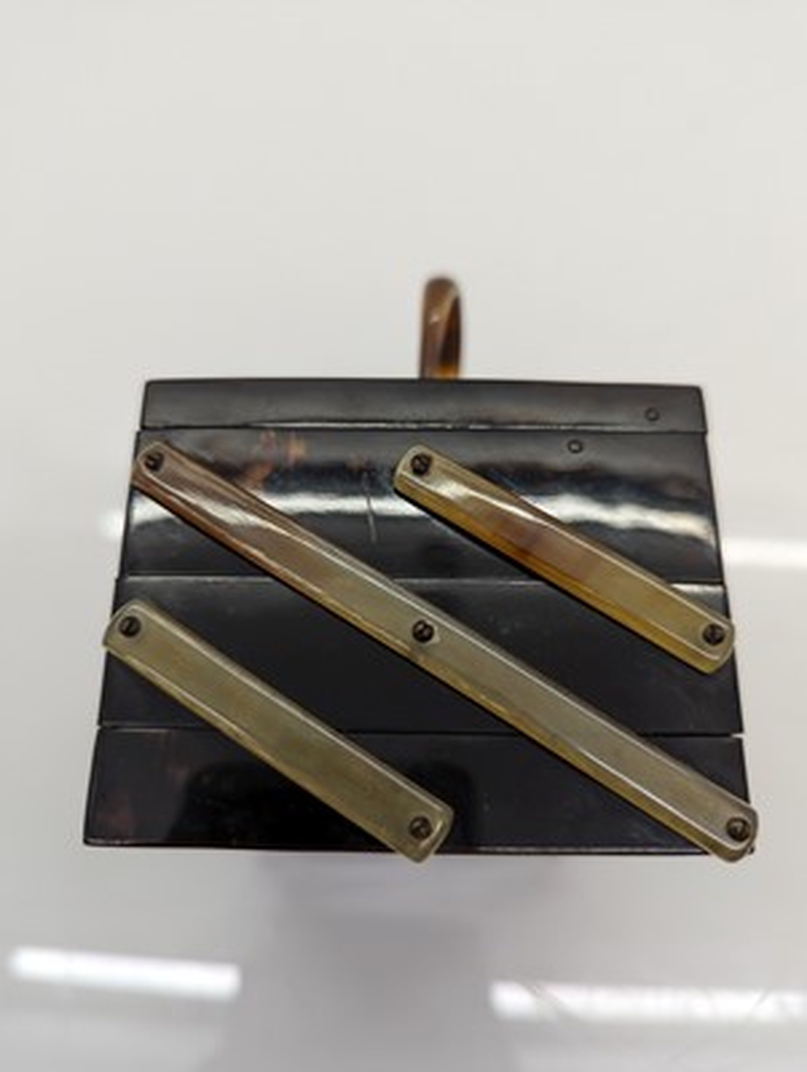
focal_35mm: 24
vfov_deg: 71.5
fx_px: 744
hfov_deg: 56.9
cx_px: 404
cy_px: 536
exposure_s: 1/185
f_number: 1.85
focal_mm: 6.81
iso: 159
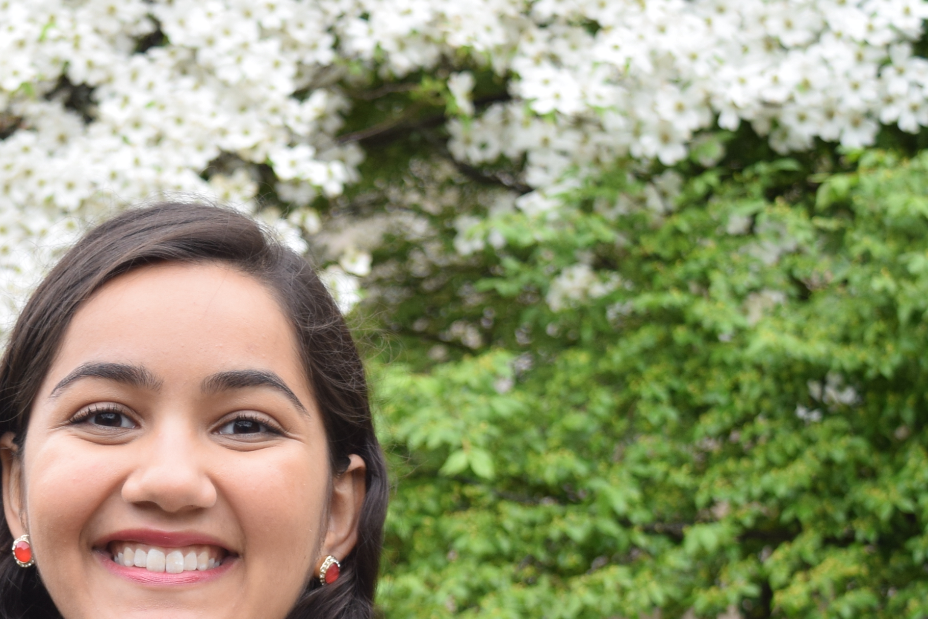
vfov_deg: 10.8
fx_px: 3248
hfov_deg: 16.1
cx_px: 171
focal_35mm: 126
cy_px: 588
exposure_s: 1/200
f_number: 4.5
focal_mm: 34
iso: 200
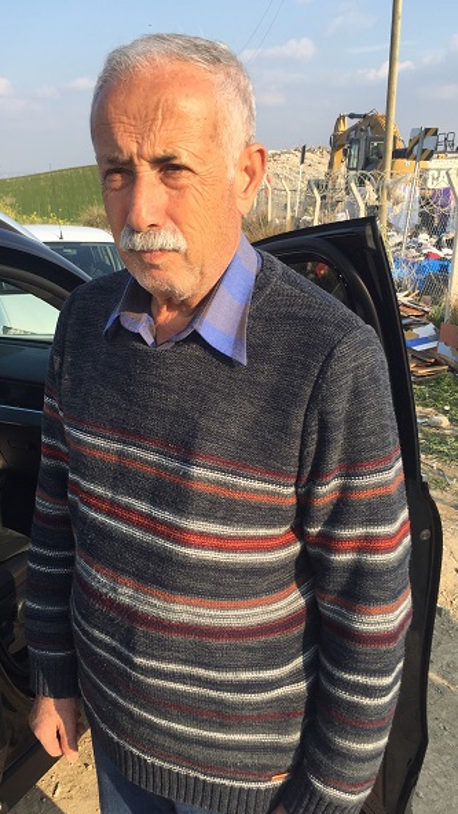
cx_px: 175
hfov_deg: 36.5
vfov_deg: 61.0
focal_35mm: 32
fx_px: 691
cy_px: 411
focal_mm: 4.15
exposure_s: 1/1041
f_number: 2.2
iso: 32
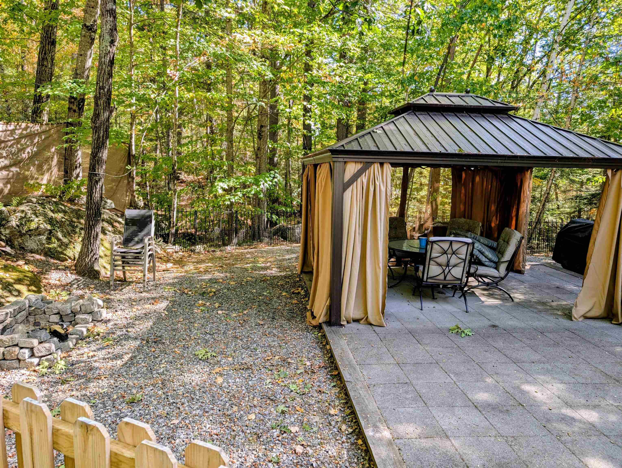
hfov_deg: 71.5
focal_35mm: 24
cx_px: 311
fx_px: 432
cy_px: 234
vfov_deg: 56.9
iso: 18
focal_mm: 6.9
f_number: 1.68
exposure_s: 1/70.7
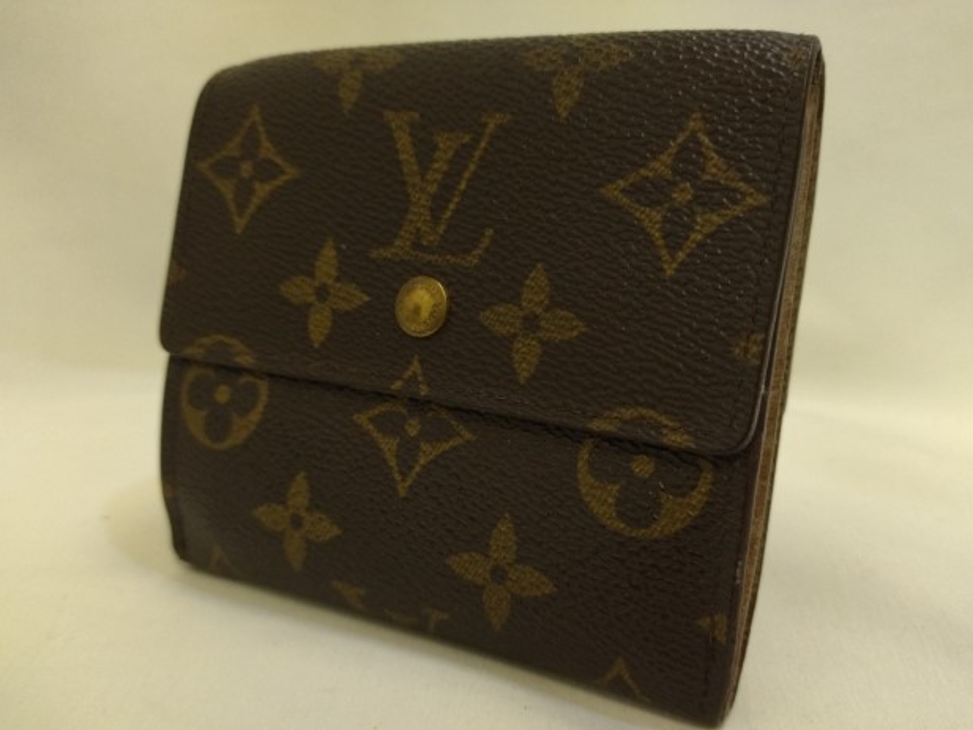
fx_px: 787
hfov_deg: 63.4
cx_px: 495
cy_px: 377
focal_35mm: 28
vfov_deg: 49.8
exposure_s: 1/100
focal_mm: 4.74
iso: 400
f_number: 1.79
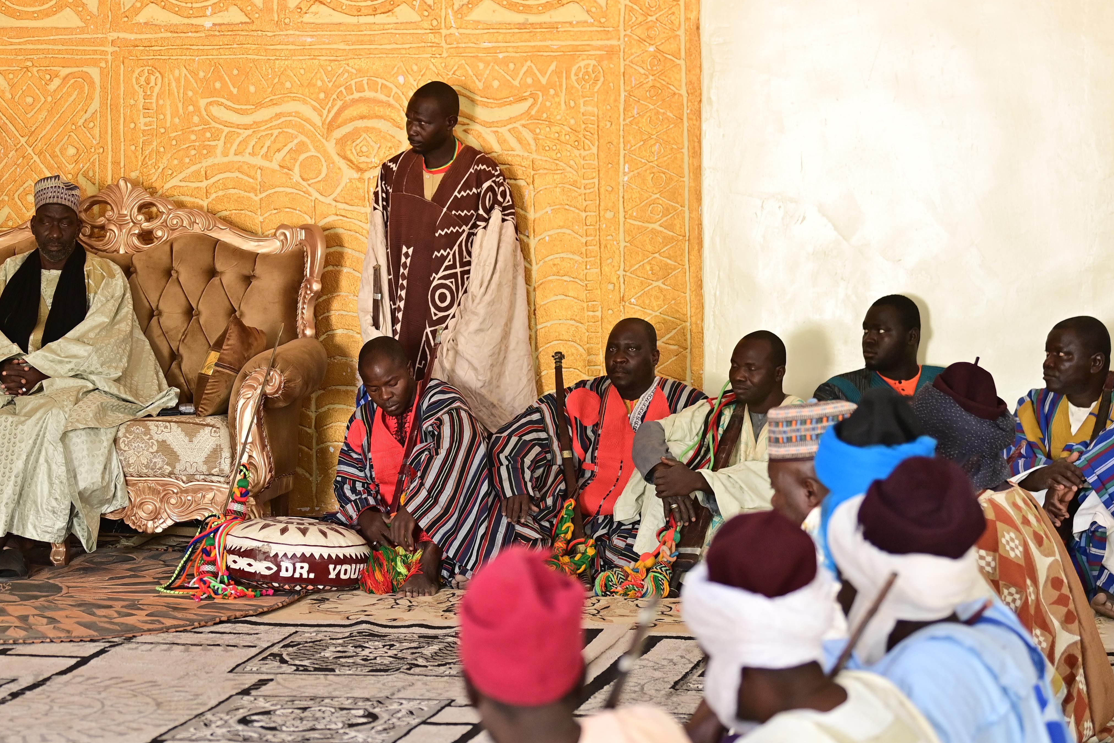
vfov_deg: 14.3
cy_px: 353
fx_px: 2971
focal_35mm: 96
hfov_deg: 21.2
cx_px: 418
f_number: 2.8
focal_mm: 70
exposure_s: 1/60
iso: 1000
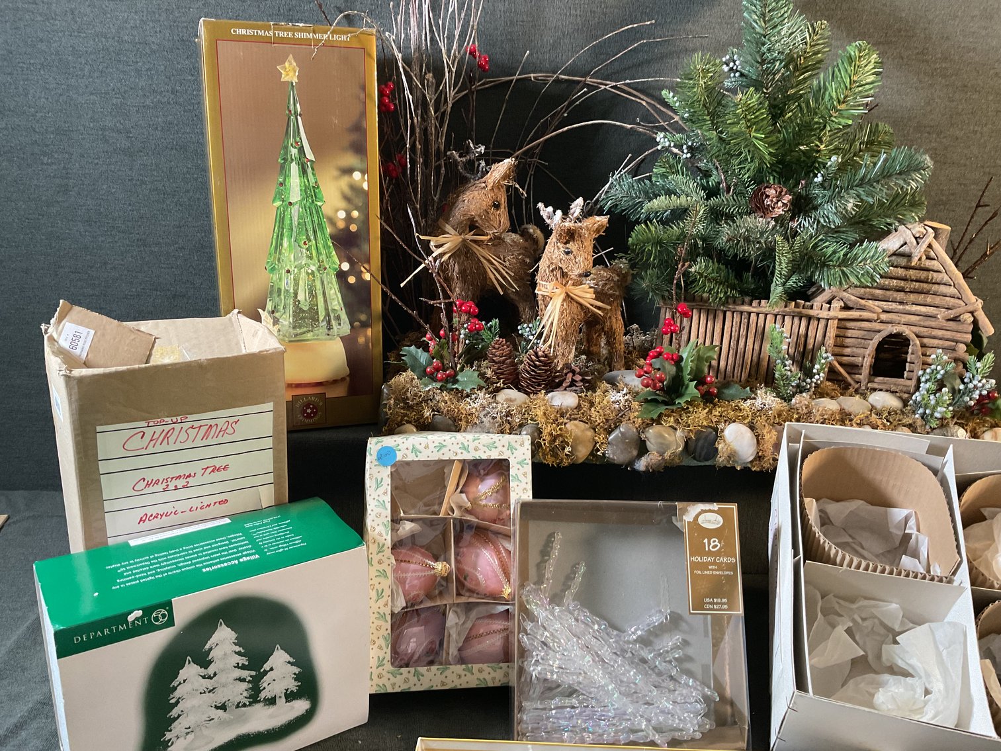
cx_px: 500
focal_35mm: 29
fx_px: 839
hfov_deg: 61.7
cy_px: 376
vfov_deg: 48.2
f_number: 1.8
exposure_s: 1/60
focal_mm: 3
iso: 160
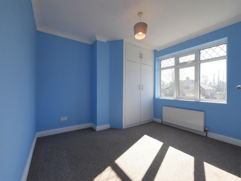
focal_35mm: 14
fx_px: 98
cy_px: 90
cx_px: 120
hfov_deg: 102.0
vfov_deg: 85.7
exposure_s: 1/200
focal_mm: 7
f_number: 5
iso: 200
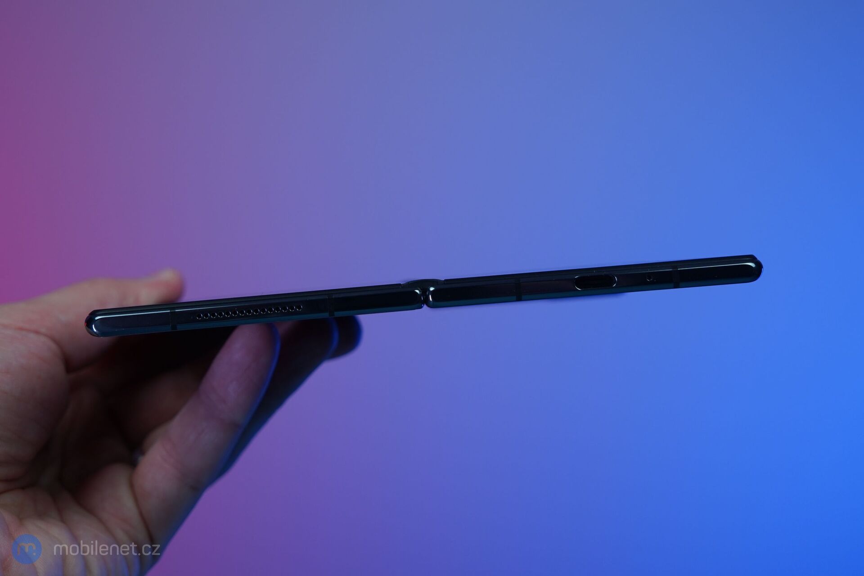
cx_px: 432
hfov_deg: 51.9
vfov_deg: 35.9
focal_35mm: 37
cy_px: 288
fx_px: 888
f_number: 5.6
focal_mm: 37
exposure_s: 1/125
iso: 320
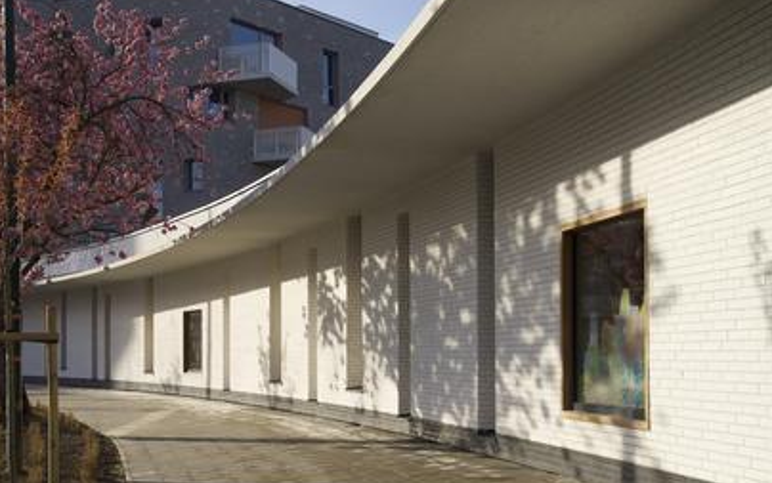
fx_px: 926
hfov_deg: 45.1
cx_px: 335
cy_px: 337
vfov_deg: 29.0
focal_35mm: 44
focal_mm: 31
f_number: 8
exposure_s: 1/200
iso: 100
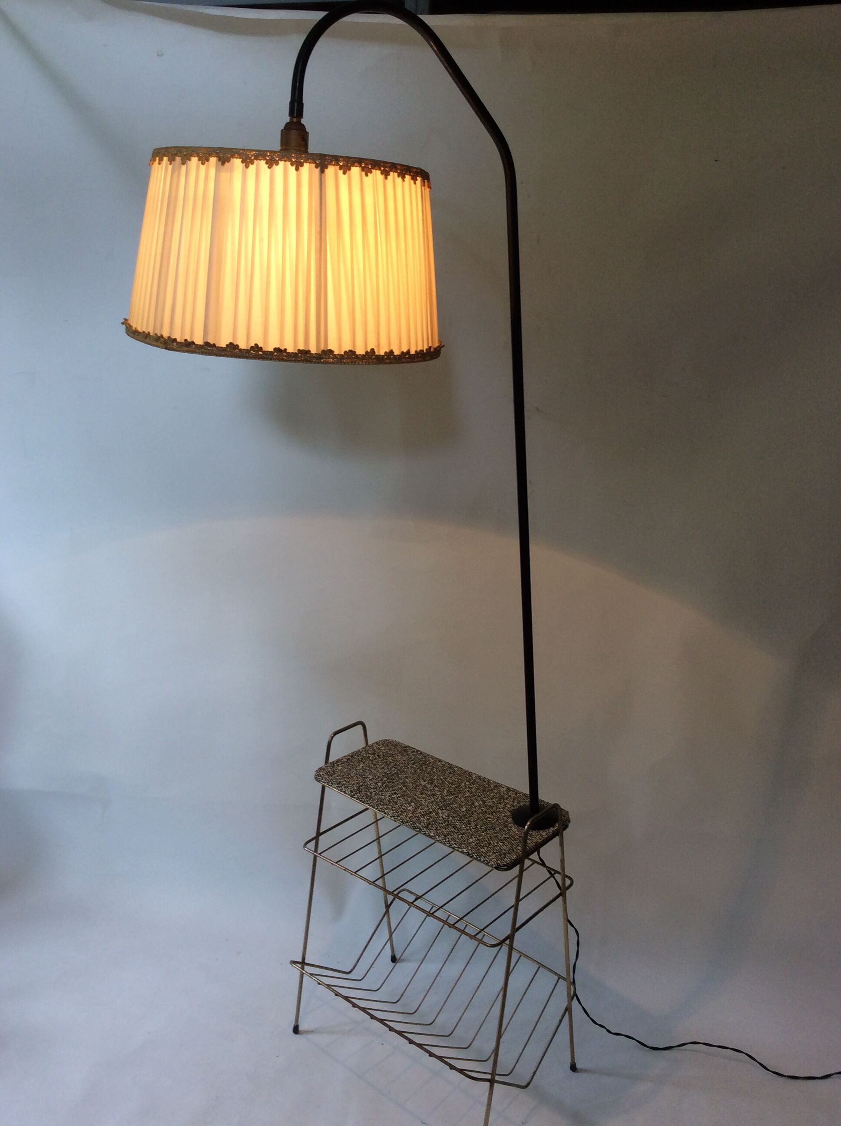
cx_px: 420
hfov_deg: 44.1
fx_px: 1039
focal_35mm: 32
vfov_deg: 56.9
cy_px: 563
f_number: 2.4
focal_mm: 3.3
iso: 40
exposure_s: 1/25
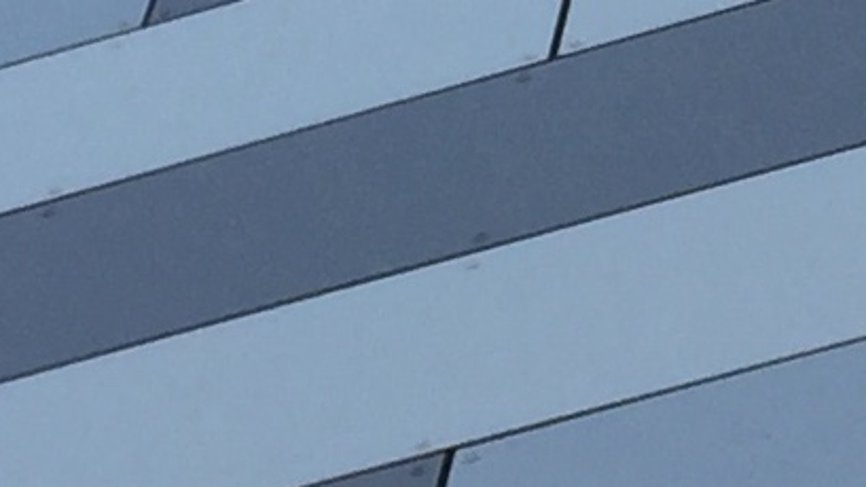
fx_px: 5786
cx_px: 866
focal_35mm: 252
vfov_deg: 4.8
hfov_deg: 8.5
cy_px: -152
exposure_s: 1/482
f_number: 2.2
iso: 32
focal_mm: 4.15
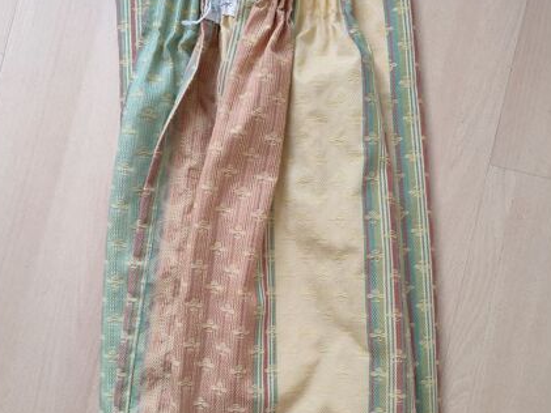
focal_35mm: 38
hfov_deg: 49.0
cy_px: 260
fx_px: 605
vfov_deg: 37.5
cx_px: 275
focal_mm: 6.04
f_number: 1.9
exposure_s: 1/50
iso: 162
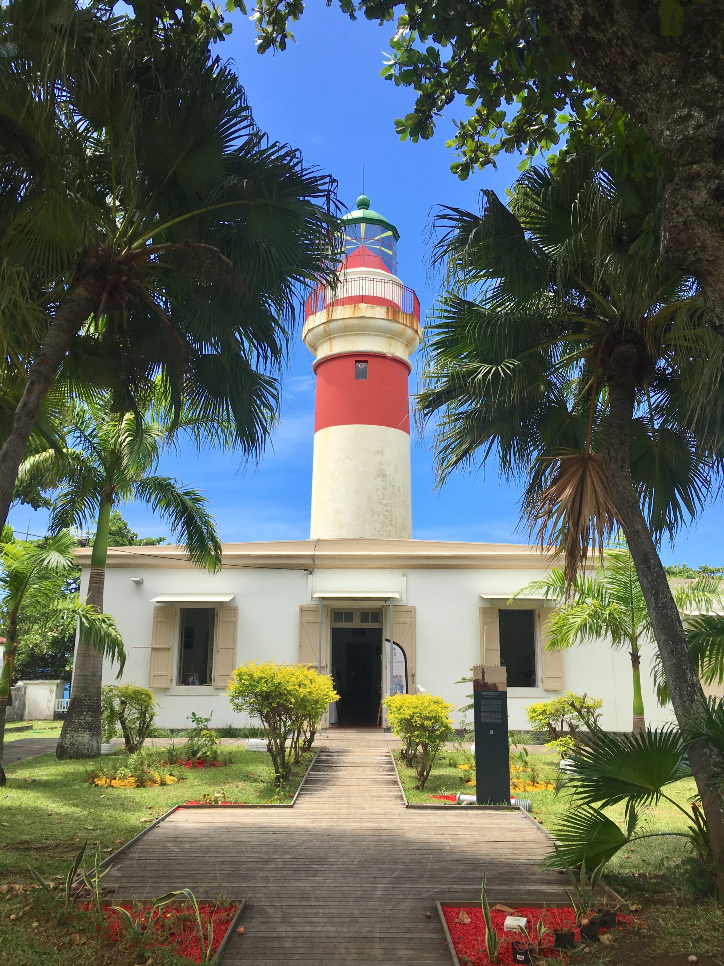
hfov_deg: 48.2
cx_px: 362
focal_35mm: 29
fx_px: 809
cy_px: 483
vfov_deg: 61.7
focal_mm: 4.15
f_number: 2.2
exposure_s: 1/1166
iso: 25
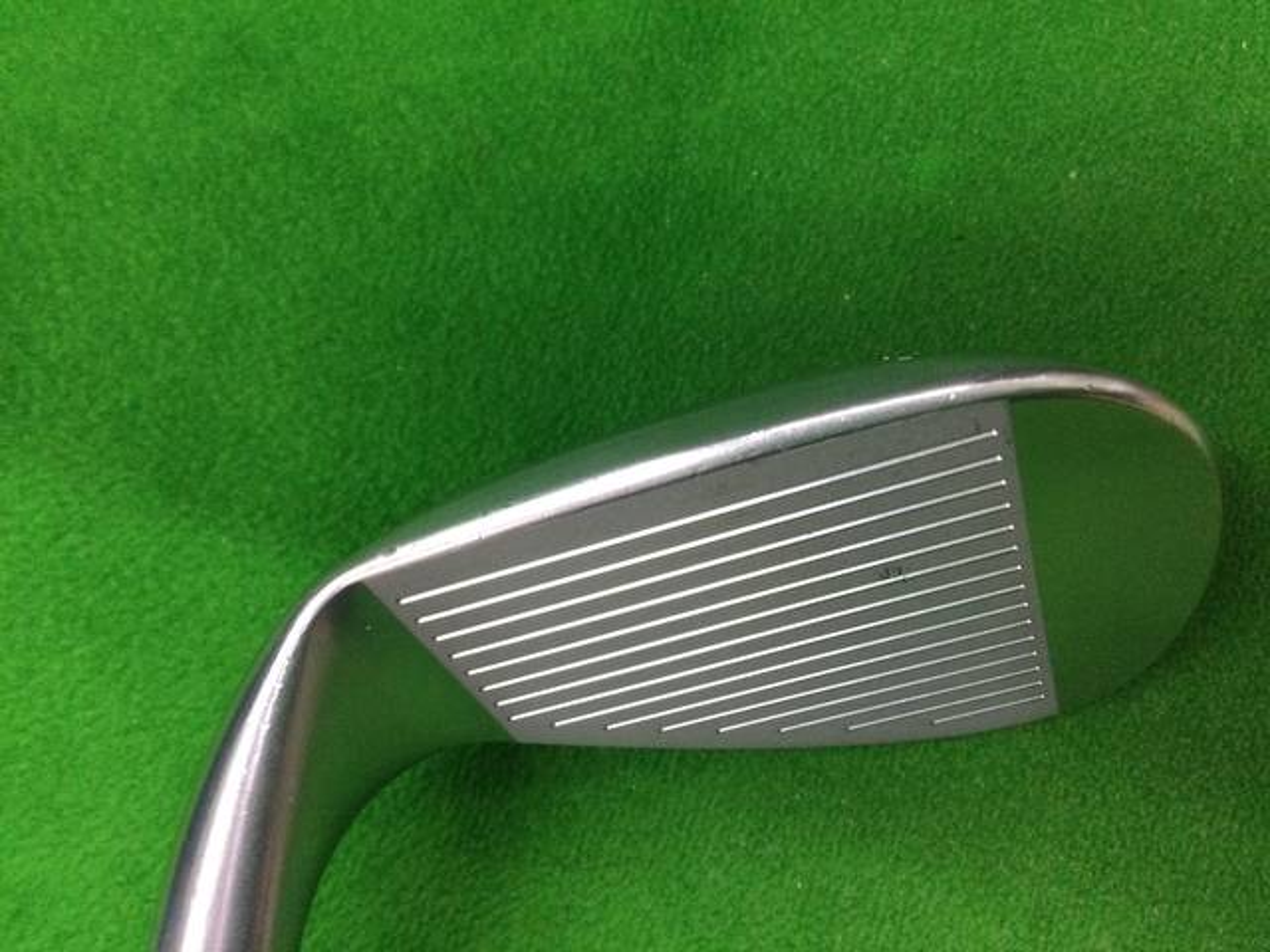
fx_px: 1137
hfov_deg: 58.4
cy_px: 476
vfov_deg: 45.4
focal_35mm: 31
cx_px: 635
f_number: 2.4
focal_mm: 3.3
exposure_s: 1/30
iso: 125
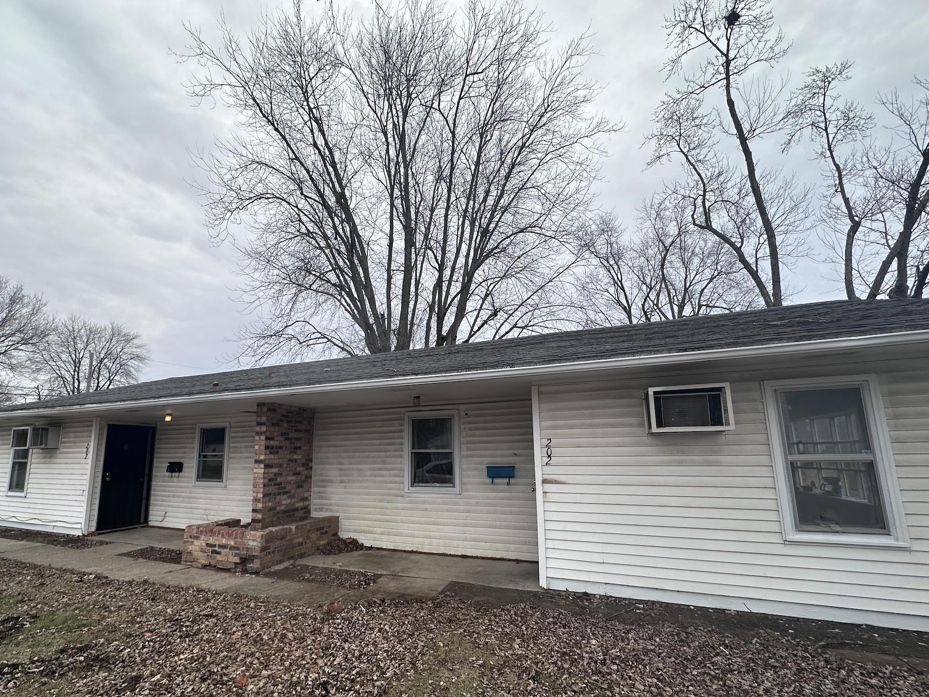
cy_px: 384
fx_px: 429
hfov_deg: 94.2
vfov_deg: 77.9
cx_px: 420
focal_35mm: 16
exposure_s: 1/622
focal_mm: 2.22
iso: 40
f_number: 2.2
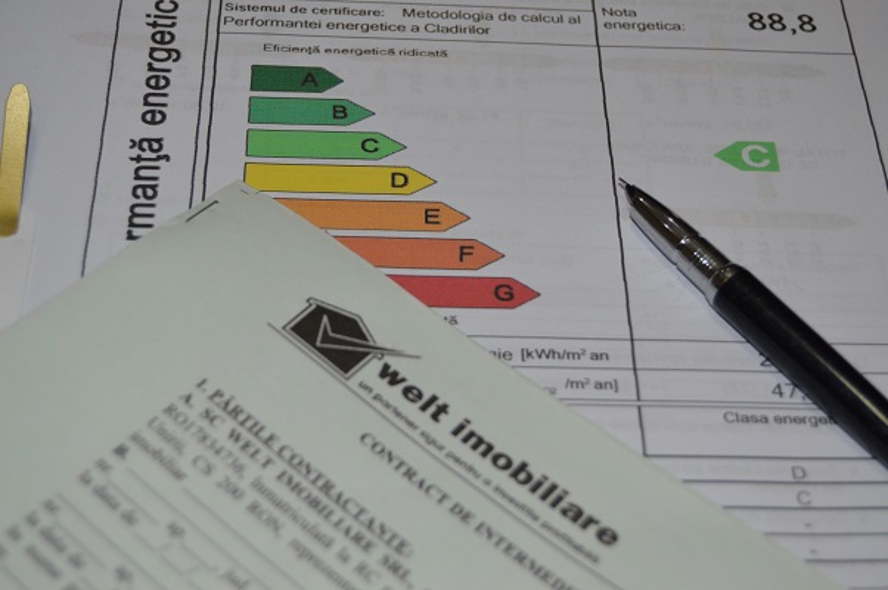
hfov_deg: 27.0
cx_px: 444
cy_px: 295
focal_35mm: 75
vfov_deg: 18.1
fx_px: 1848
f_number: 5.6
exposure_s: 1/60
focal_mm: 50
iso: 800
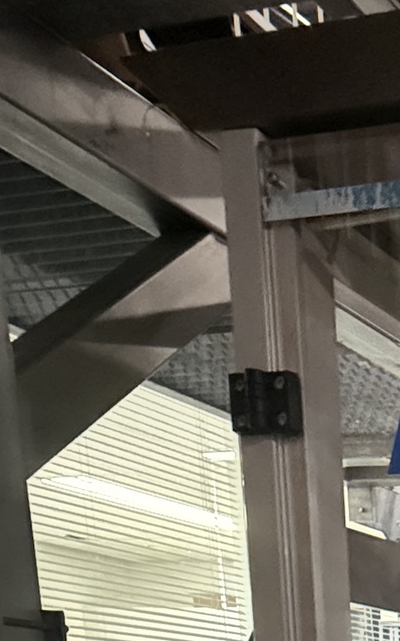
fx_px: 942
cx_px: 845
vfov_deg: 27.9
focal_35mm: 54
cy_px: 915
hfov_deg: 16.6
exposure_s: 1/33
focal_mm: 2.22
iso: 1600
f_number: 2.2
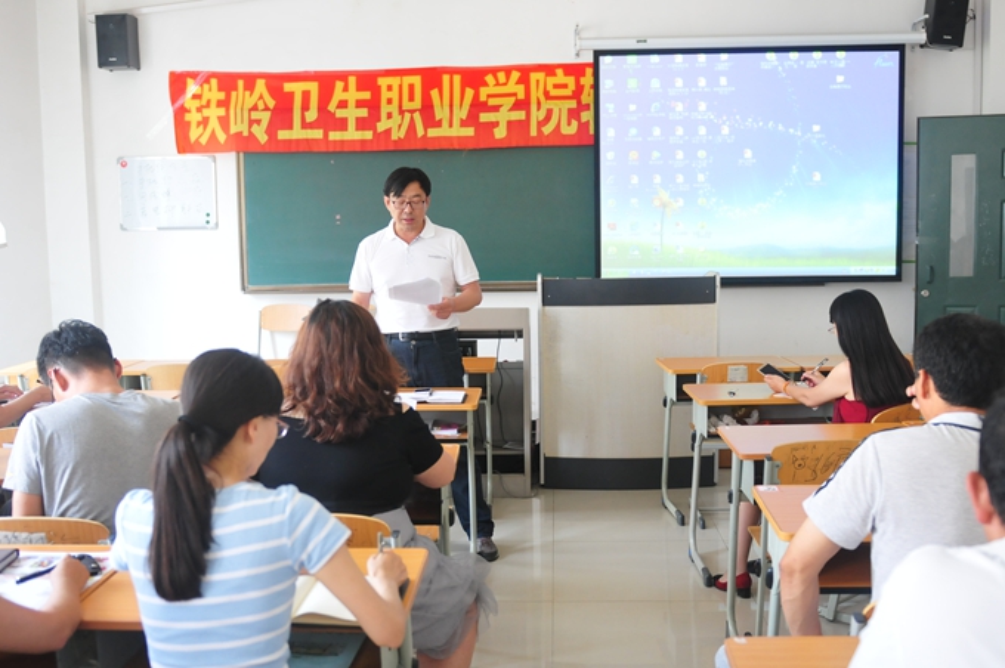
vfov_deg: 36.8
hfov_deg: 53.2
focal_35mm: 36
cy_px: 334
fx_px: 1004
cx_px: 502
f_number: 2.8
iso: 800
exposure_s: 1/80
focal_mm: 24
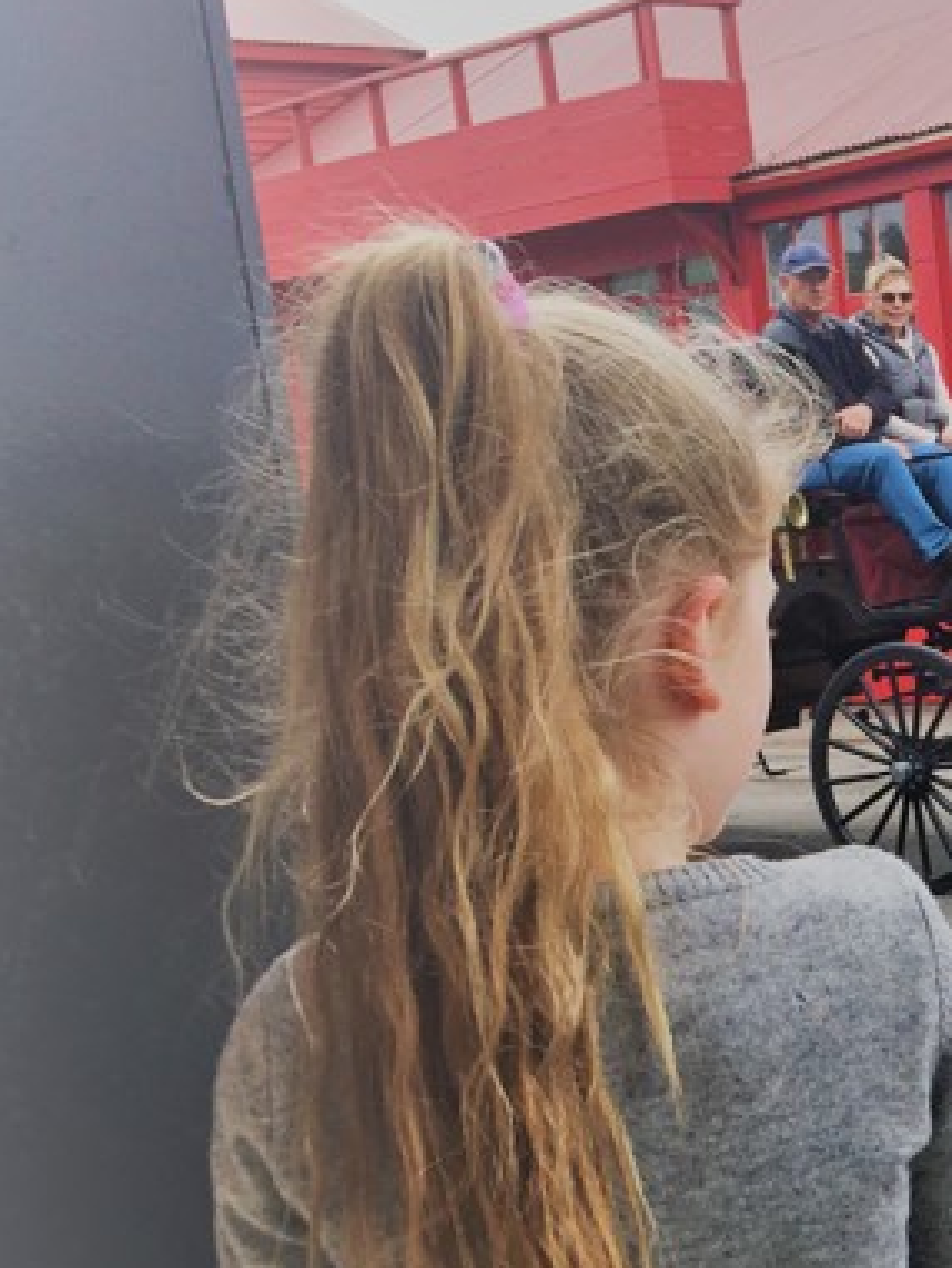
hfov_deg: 20.1
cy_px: 1040
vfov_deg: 27.5
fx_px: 2529
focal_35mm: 69
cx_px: 1125
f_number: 2.2
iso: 25
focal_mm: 4.15
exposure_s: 1/496
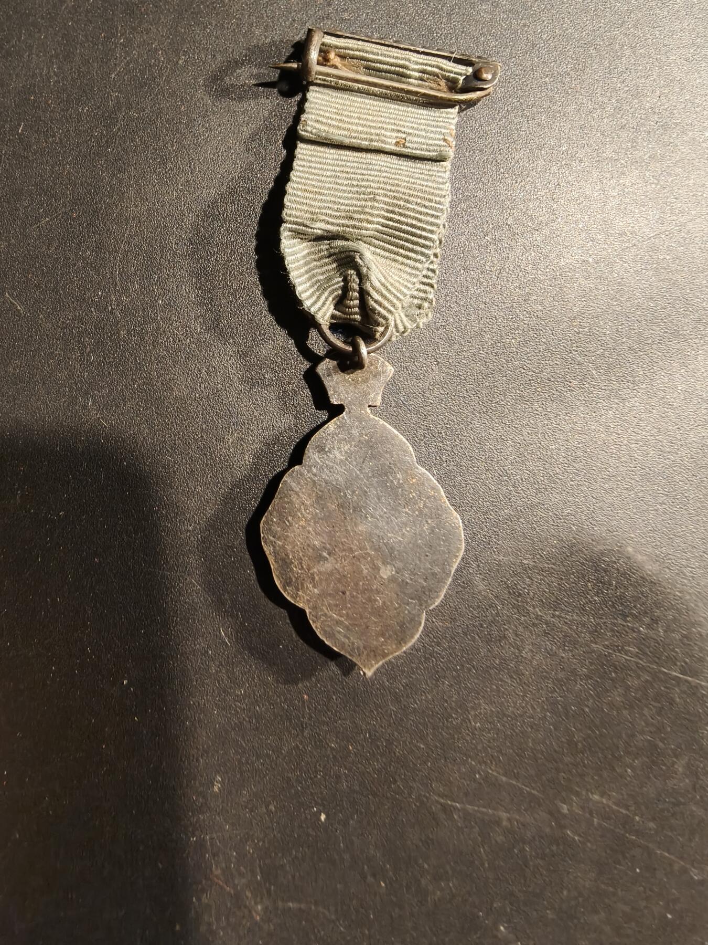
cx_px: 354
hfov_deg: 58.9
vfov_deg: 73.9
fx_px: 627
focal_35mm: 23
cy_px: 472
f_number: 2
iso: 200
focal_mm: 2.32
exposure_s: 1/58.5
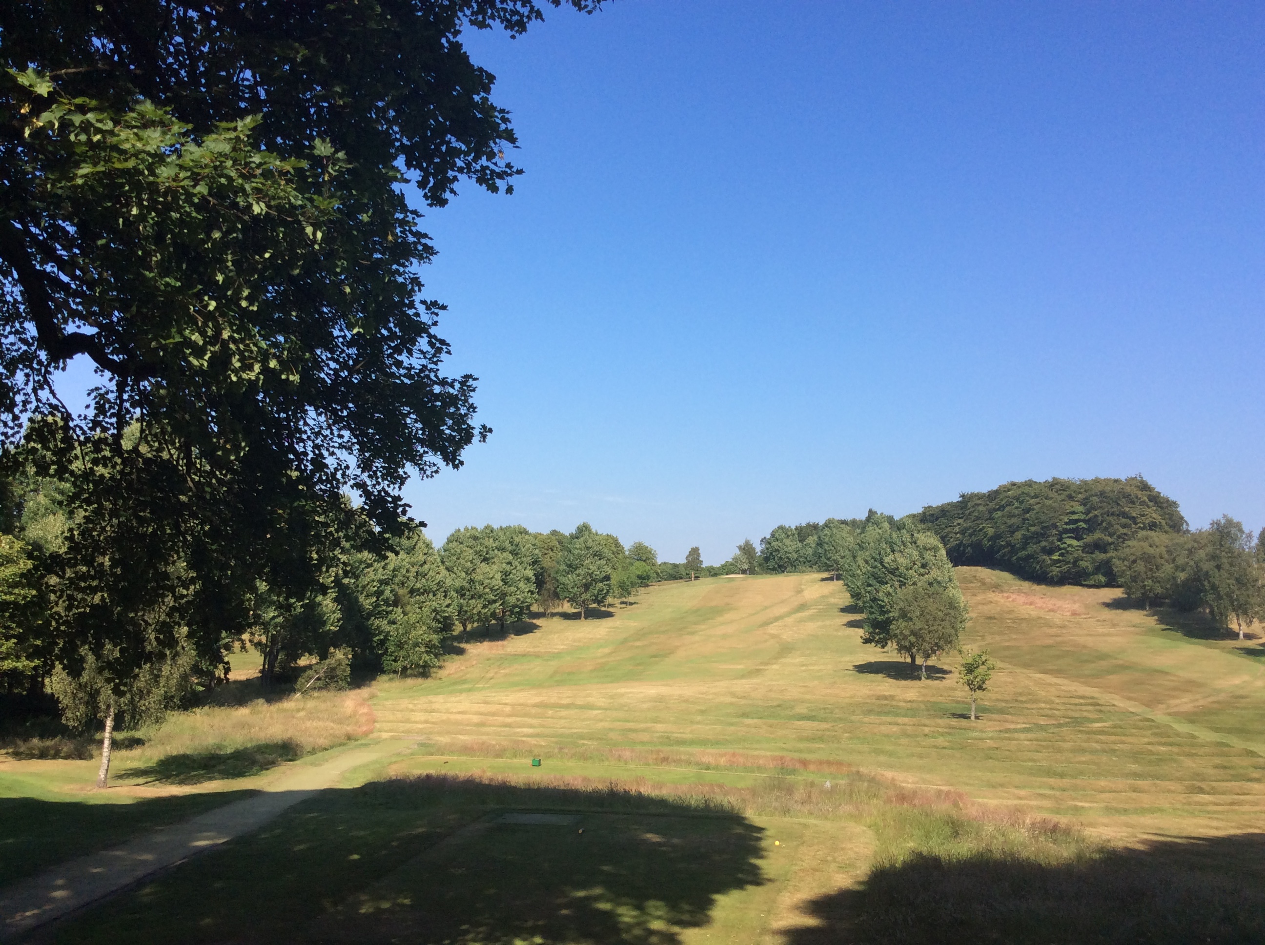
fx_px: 1168
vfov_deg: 44.1
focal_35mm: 32
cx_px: 632
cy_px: 472
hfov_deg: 56.9
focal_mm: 3.3
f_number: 2.4
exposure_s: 1/1121
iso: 32
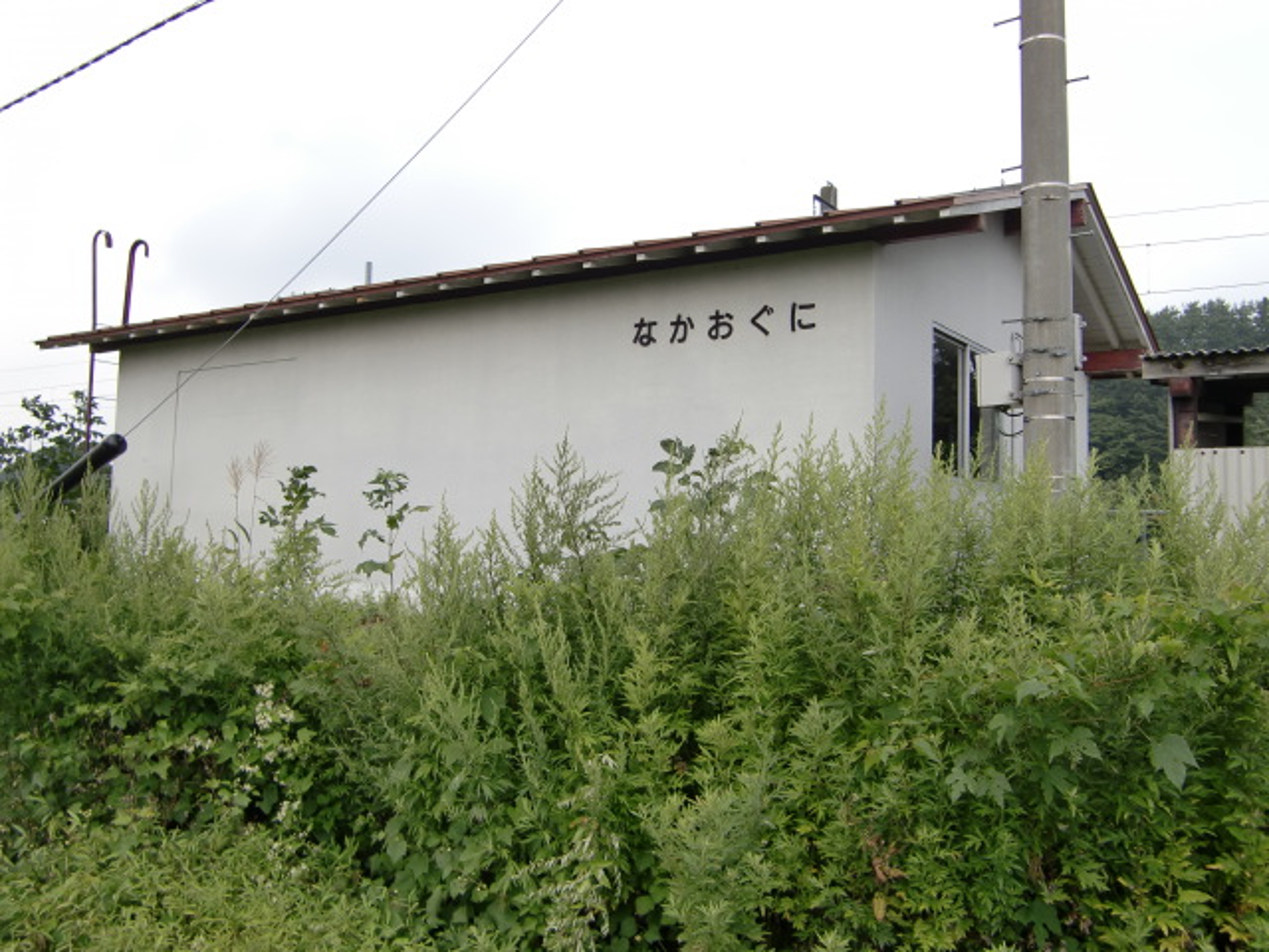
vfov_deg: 42.9
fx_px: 1210
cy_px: 476
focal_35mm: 33
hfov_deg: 55.4
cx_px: 634
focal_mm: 5.8
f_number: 2.7
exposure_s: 1/640
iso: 64
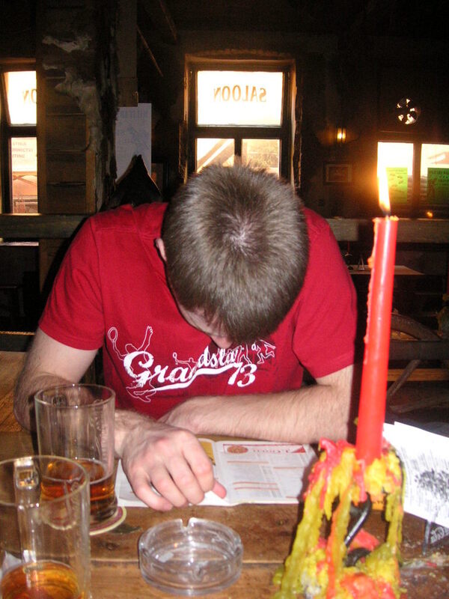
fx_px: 640
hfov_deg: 38.7
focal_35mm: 37
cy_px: 300
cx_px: 224
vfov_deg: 50.1
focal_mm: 6.1
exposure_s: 1/45
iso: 160
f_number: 2.8
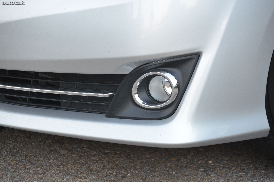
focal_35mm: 255
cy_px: 91
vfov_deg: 5.4
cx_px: 137
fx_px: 1937
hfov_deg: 8.1
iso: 1600
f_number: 5.6
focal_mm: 170
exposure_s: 1/320
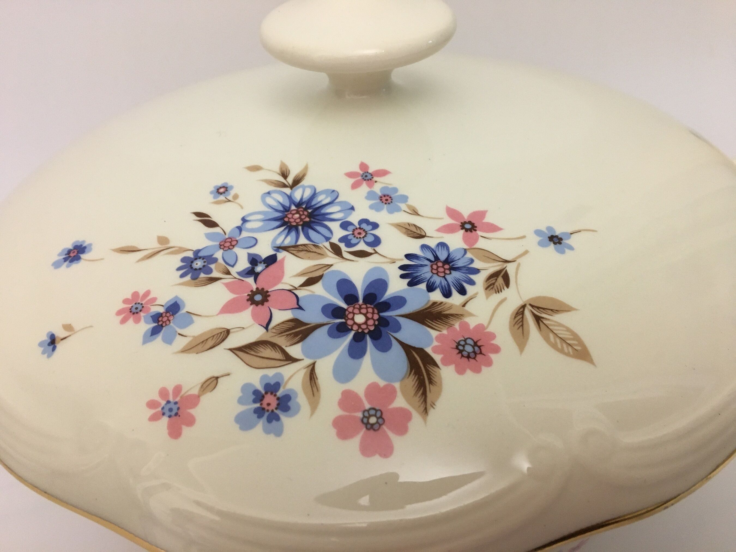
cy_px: 276
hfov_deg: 61.7
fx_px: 617
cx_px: 368
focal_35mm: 29
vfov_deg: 48.2
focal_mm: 4.15
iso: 160
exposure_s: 1/33
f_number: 2.2
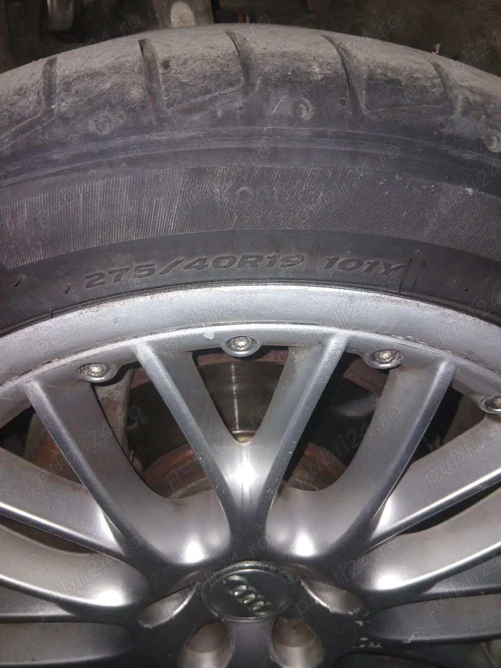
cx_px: 250
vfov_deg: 67.3
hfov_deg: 53.1
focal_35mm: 26
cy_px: 334
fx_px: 502
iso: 80
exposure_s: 1/50.3
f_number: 1.8
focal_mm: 3.98
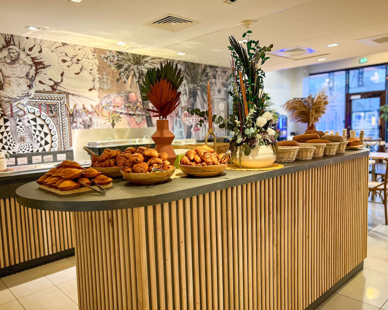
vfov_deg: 51.5
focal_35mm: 28
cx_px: 195
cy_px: 153
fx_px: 322
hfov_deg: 62.2
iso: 400
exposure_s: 1/50
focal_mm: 5.7
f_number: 1.5
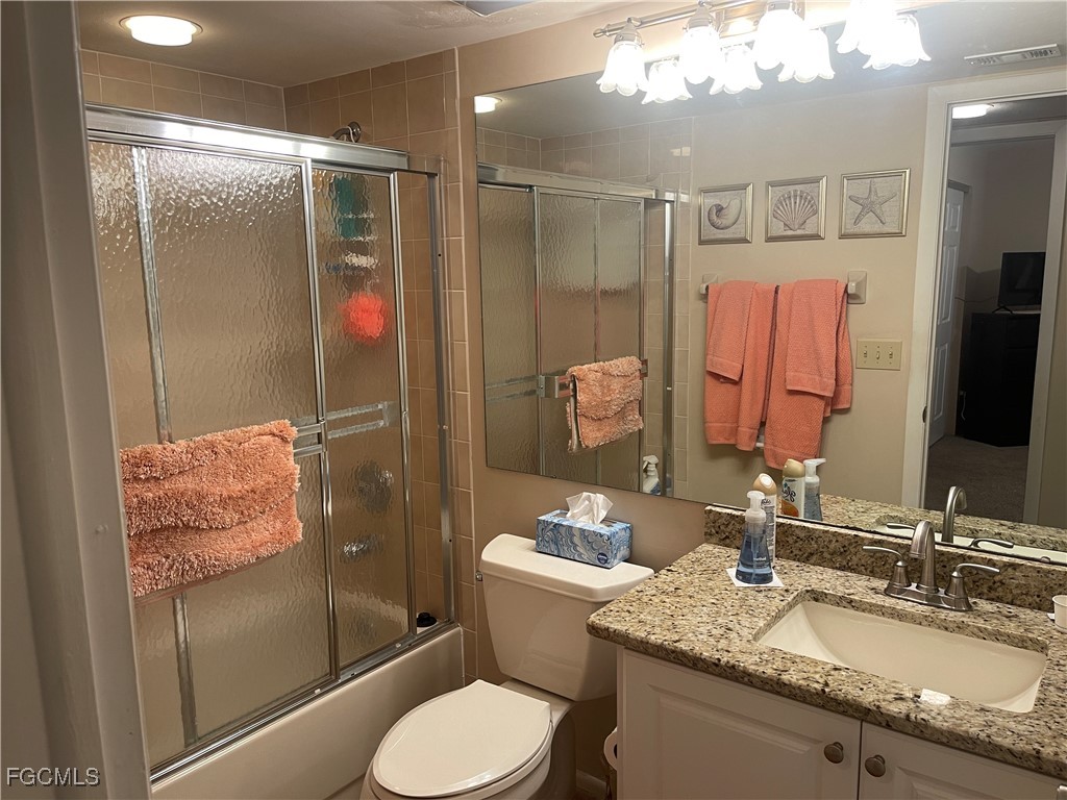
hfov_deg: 69.4
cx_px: 534
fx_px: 771
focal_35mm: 25
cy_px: 400
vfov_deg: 54.9
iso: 100
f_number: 1.6
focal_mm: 5.1
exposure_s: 1/60
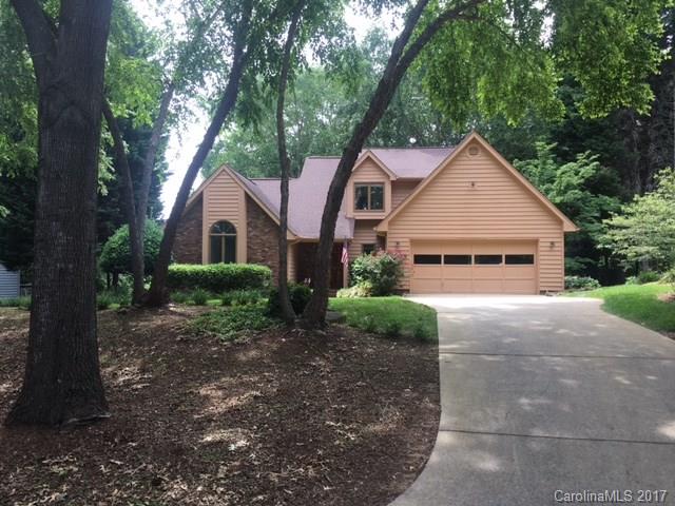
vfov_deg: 48.2
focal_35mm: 29
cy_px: 253
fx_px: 565
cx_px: 338
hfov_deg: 61.7
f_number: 2.2
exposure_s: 1/153
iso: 25
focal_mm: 4.15
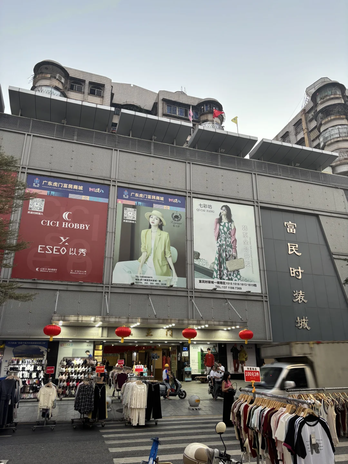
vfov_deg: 67.3
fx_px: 349
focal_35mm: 26
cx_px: 174
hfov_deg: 53.1
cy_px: 232
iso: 80
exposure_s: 1/50
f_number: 1.6
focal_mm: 5.96
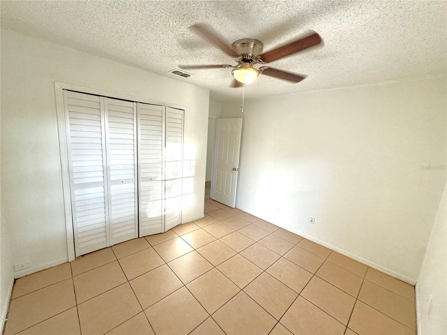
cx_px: 224
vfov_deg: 85.7
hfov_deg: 102.1
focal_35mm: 14
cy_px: 168
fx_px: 181
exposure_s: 1/120
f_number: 2.2
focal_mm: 2.22
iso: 200
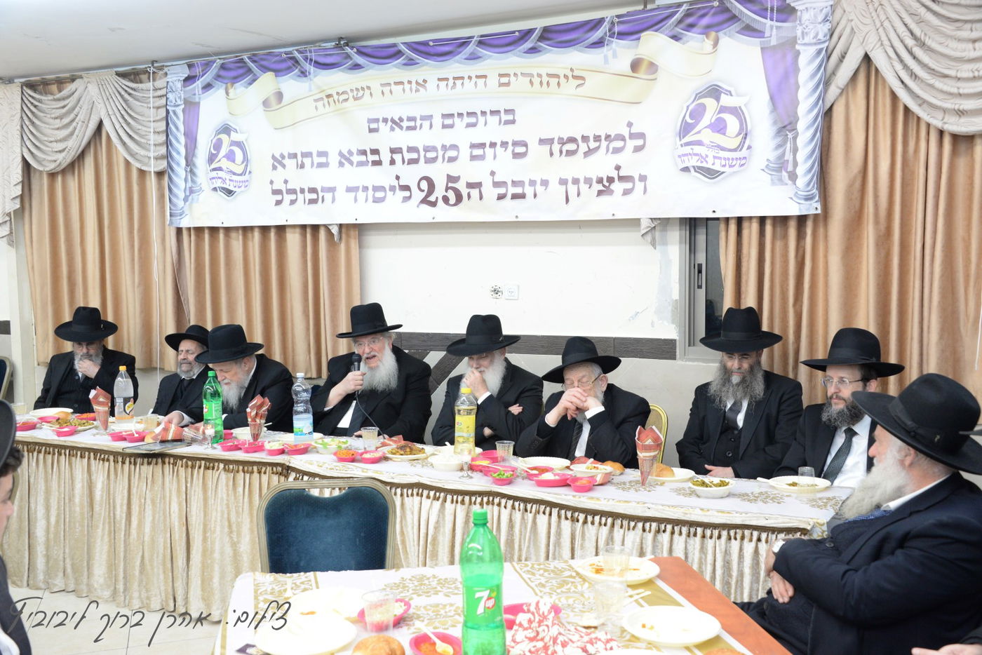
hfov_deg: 50.7
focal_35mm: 38
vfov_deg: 35.1
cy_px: 328
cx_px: 491
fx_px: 1037
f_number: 6.3
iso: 2000
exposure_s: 1/60
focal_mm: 38
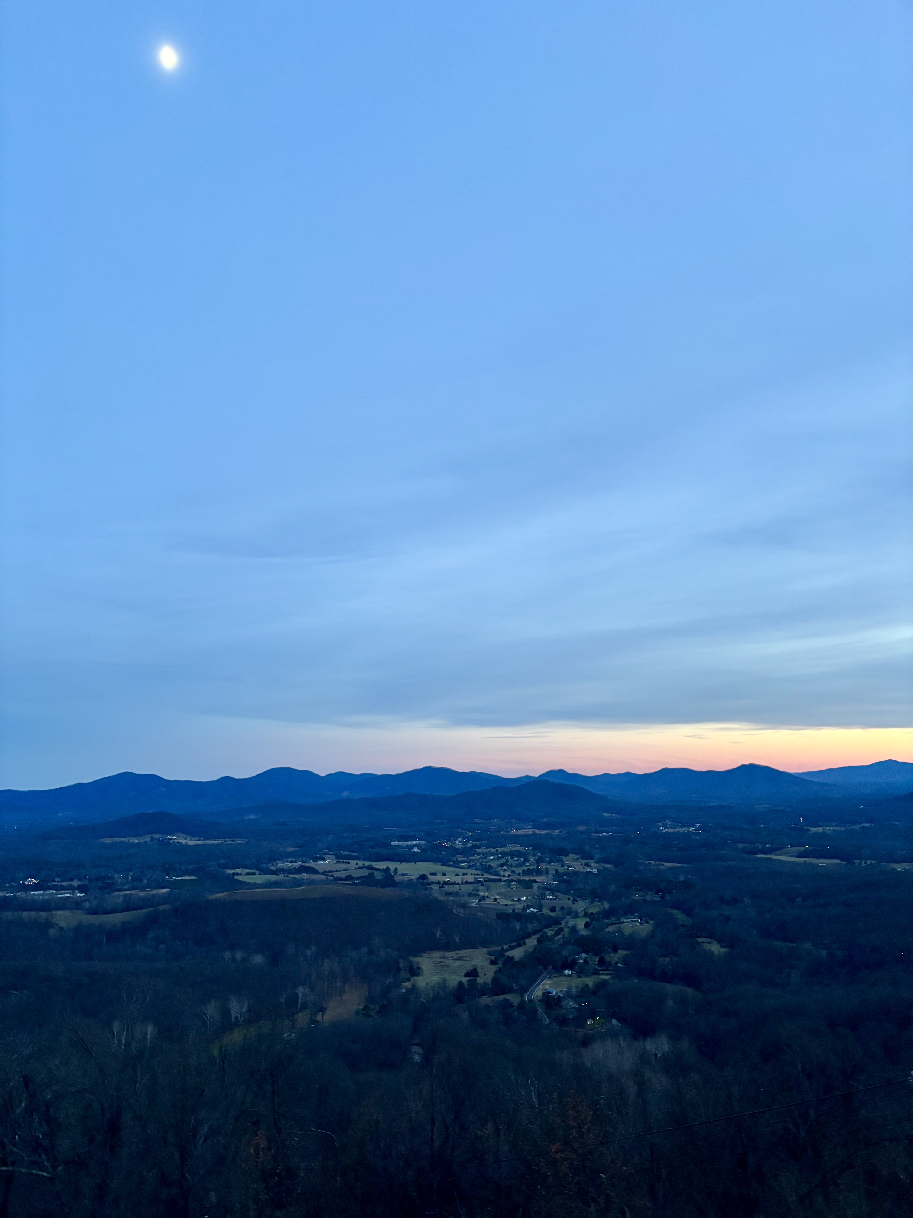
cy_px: 609
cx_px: 456
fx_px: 914
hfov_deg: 53.1
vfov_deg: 67.3
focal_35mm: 26
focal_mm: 5.96
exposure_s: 1/60
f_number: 1.6
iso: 400
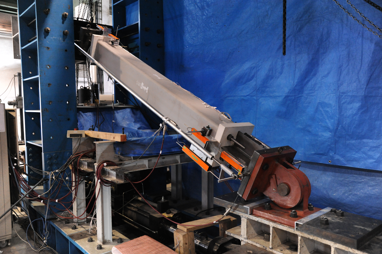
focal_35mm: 30
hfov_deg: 62.0
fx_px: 318
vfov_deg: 43.6
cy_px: 127
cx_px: 191
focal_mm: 30
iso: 4000
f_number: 4
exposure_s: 1/160
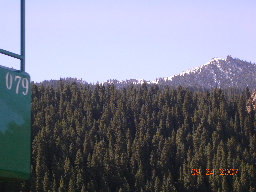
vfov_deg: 12.9
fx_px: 850
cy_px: 96
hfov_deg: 17.1
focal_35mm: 115
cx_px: 128
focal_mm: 17.4
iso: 50
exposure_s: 1/191
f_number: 4.9
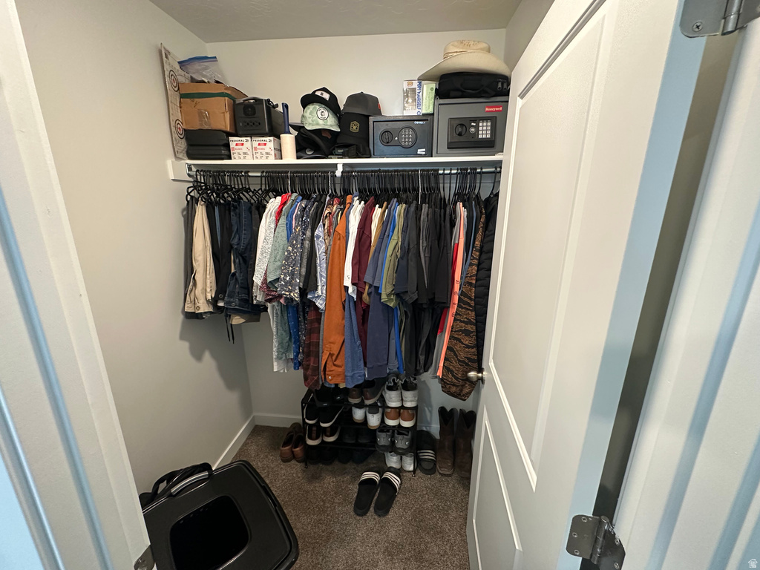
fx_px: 307
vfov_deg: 85.7
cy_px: 285
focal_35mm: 14
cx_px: 380
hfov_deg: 102.1
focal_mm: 2.22
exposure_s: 1/60
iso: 400
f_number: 2.2
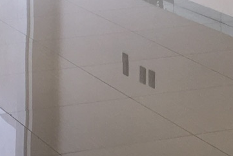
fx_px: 1107
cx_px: 116
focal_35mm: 171
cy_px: -189
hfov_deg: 12.0
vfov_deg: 7.6
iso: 25
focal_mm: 4.15
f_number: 2.2
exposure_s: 1/120
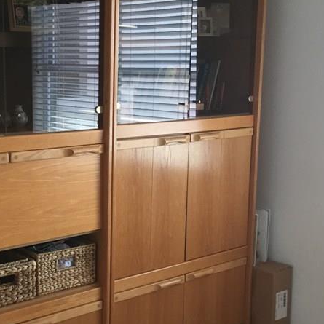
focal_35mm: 63
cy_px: 191
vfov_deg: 27.2
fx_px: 667
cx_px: 100
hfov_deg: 27.1
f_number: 2.4
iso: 64
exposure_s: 1/30
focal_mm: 3.3
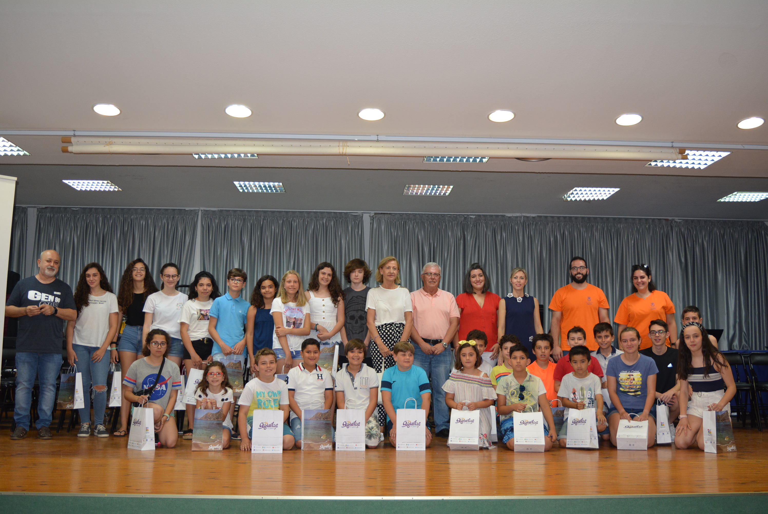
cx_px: 384
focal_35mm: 36
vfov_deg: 36.9
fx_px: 769
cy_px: 257
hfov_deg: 53.1
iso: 400
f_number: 4
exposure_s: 1/60
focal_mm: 24
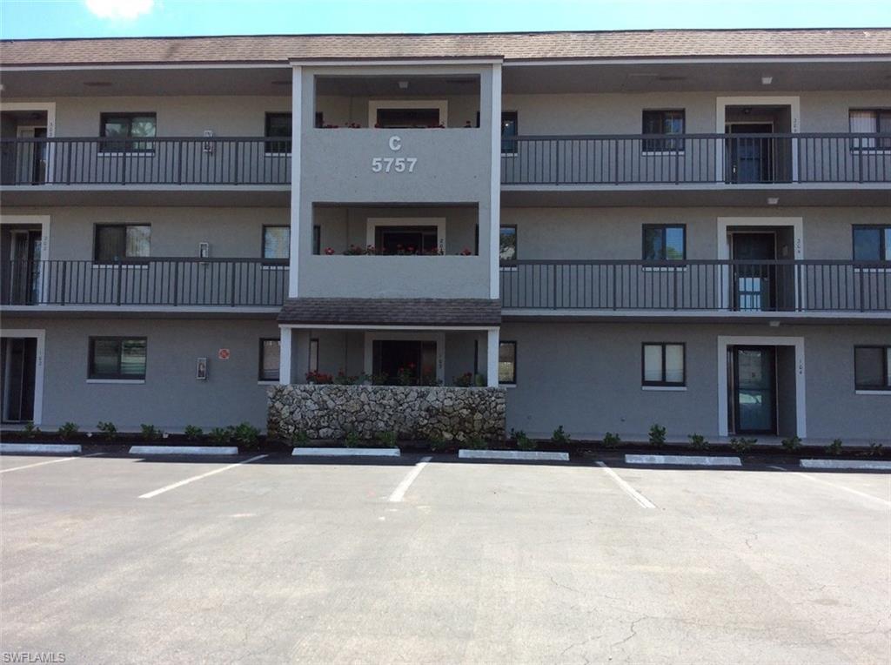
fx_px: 848
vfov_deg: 42.8
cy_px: 332
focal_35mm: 33
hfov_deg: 55.4
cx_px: 446
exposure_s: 1/578
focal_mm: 3.3
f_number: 2.4
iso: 32
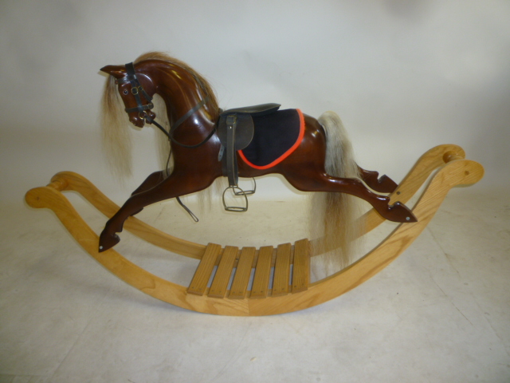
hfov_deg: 61.7
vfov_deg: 48.2
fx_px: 427
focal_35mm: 29
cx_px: 255
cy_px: 192
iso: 100
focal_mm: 5.2
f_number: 3.3
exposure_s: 1/30
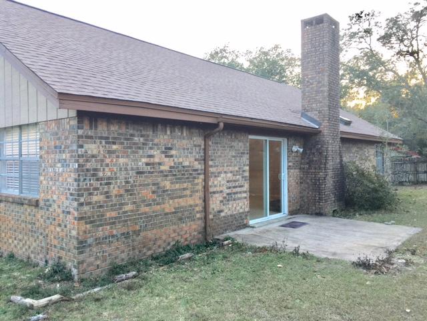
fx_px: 358
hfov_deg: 61.7
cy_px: 160
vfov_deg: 48.2
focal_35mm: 29
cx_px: 214
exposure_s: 1/100
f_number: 2.2
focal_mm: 4.15
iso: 40
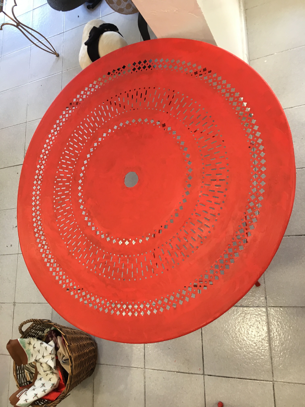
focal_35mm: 29
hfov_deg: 48.2
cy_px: 204
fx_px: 341
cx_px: 152
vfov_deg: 61.7
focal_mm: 4.15
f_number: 2.2
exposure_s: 1/33
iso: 40
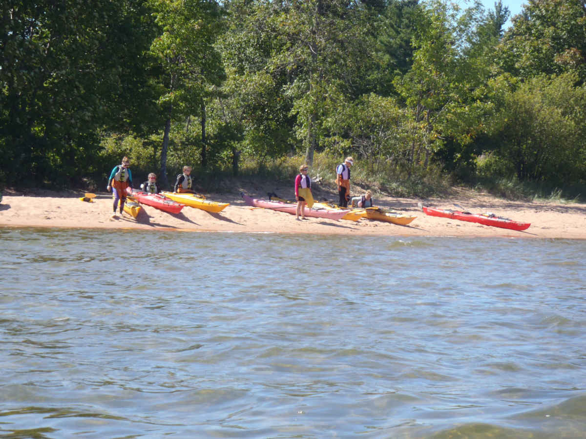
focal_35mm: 140
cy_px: 220
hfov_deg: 14.1
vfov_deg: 10.6
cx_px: 293
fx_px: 2370
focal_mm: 25
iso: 80
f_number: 5.9
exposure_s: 1/125
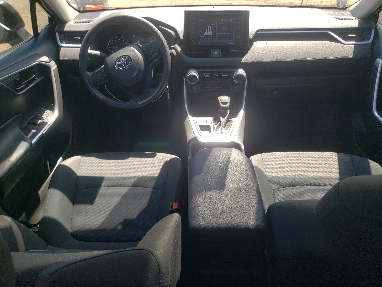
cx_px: 191
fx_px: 287
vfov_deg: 53.1
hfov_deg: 67.3
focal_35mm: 26
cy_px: 144
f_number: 1.5
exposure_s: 1/370
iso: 50
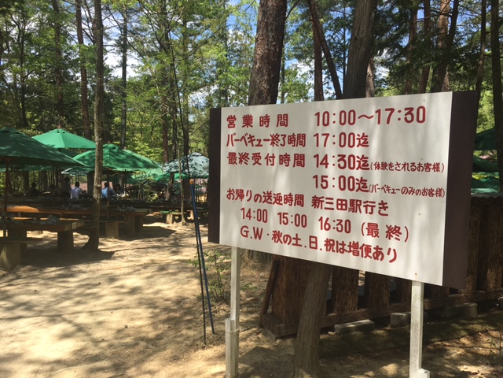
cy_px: 189
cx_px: 252
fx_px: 421
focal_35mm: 29
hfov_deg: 61.7
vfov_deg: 48.2
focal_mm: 4.15
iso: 25
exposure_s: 1/674
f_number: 2.2
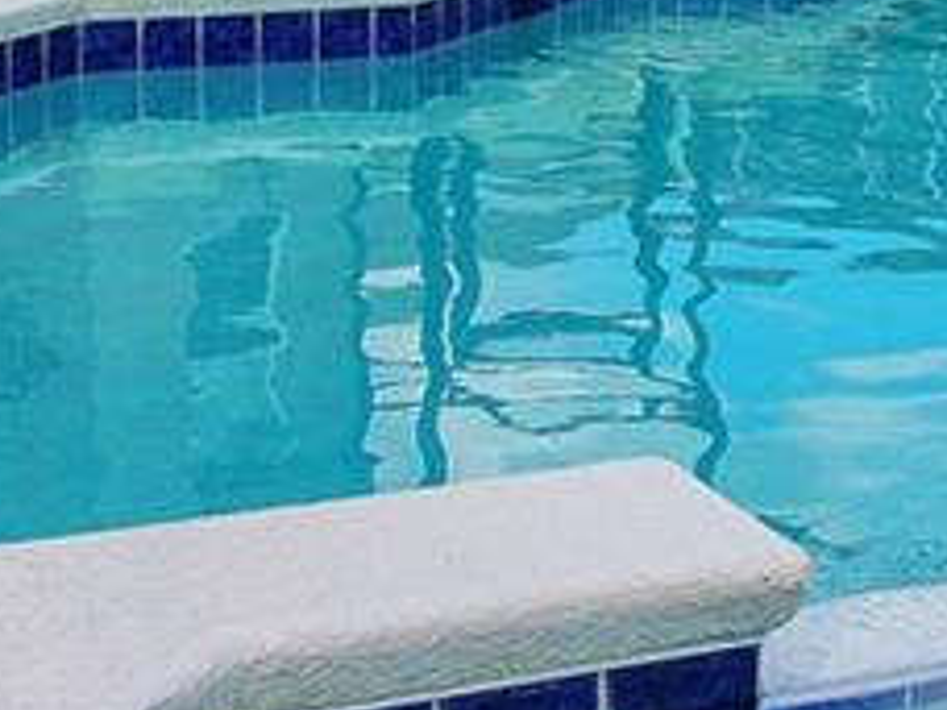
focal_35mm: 95
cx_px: 731
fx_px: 2599
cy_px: -17
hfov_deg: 20.5
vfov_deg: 15.3
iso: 100
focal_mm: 15
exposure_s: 1/250
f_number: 7.1
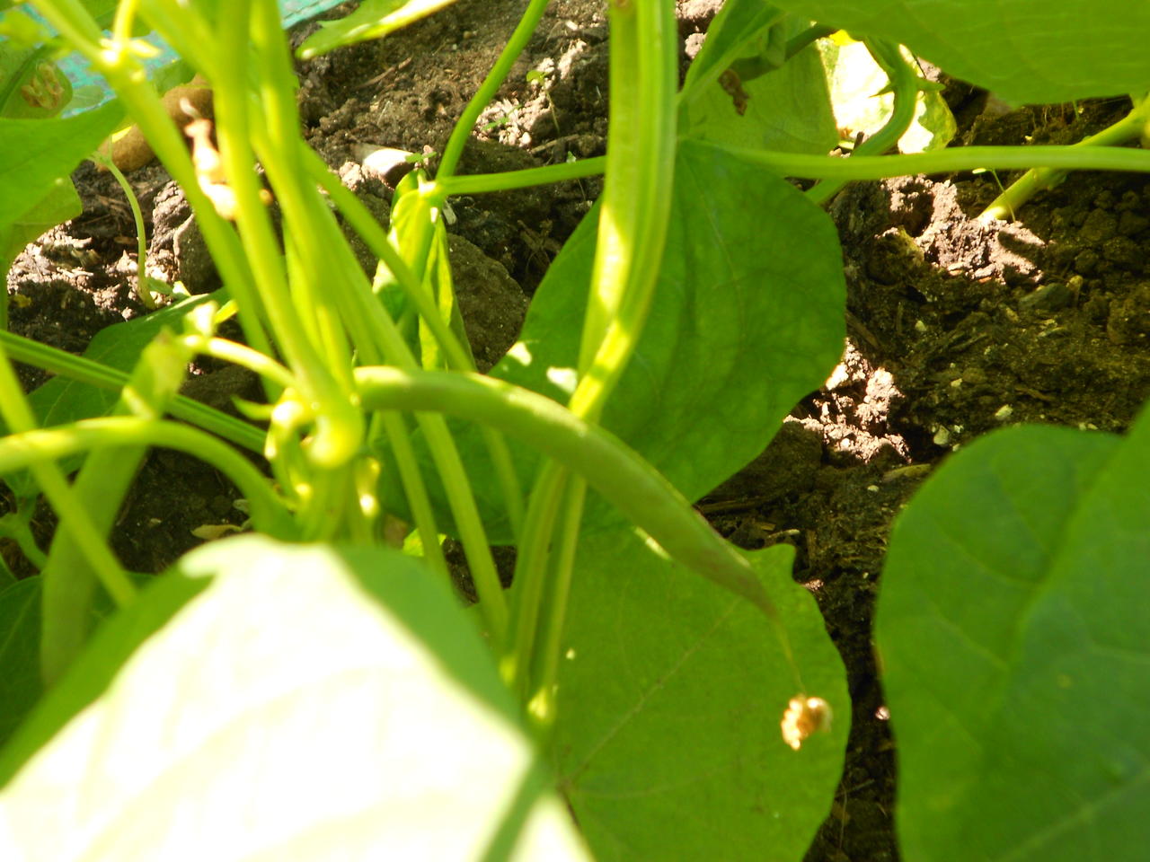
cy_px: 431
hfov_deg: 34.3
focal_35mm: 56
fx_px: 1860
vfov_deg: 26.1
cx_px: 575
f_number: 4.9
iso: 80
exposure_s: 1/60
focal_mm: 10
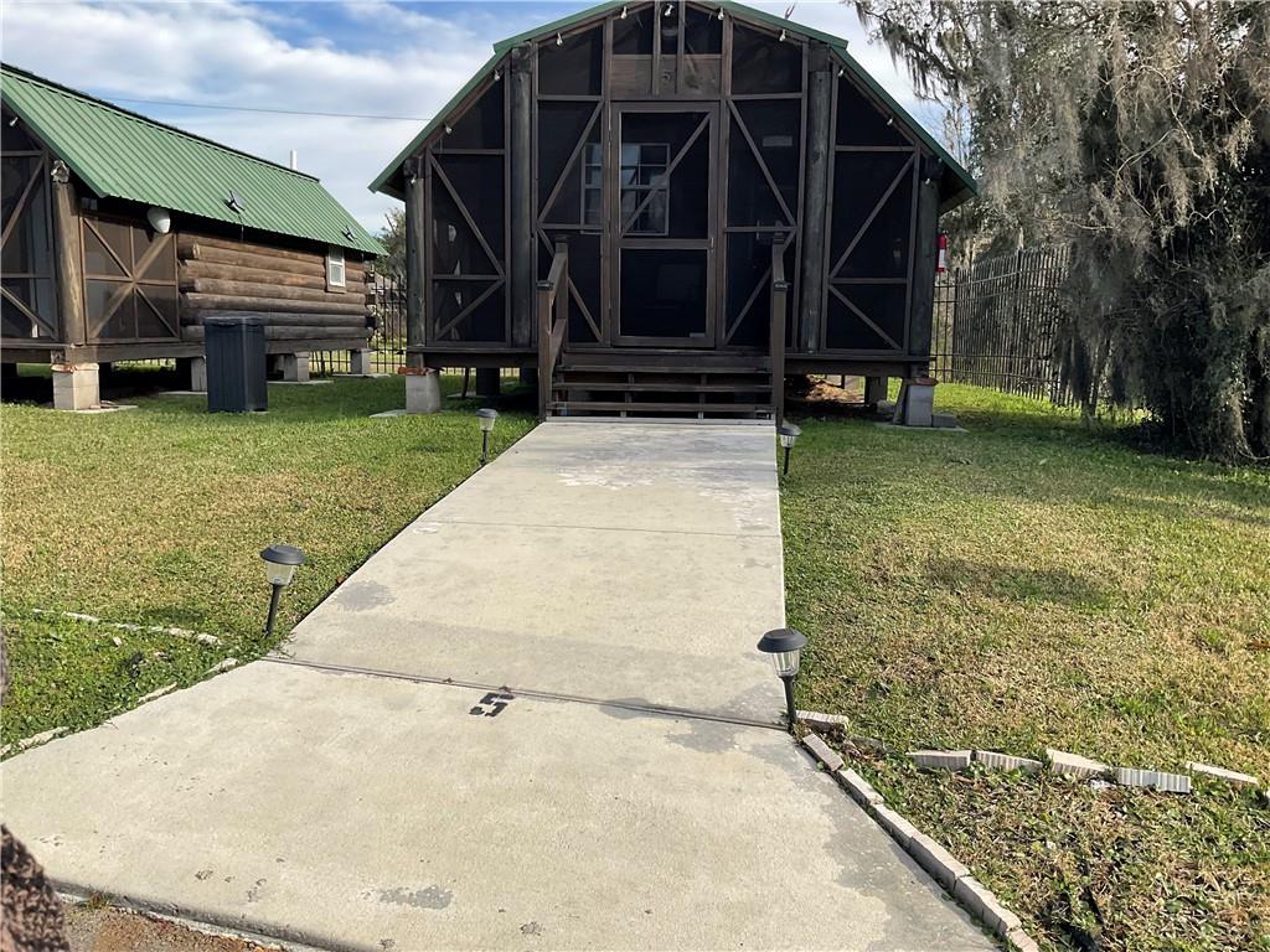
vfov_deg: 48.2
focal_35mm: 29
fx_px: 1064
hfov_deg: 61.7
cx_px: 635
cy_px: 476
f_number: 1.8
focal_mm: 3
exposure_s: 1/1311
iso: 16
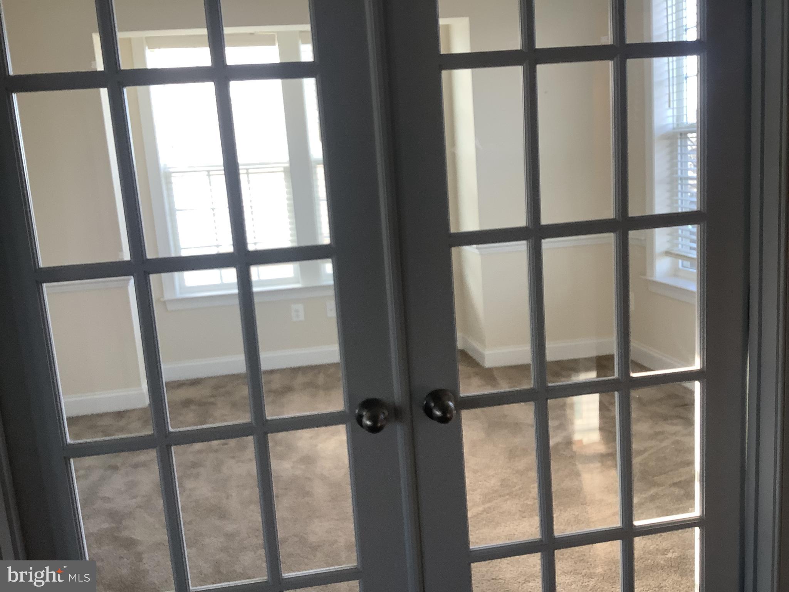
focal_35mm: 31
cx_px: 394
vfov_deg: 45.4
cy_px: 296
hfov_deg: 58.4
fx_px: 707
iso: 50
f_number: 2.4
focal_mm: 3.3
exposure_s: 1/60
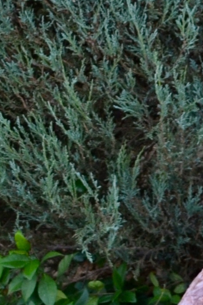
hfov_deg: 4.9
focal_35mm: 275
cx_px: -245
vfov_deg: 7.5
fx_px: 2327
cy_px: 135
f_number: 5.6
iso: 200
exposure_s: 1/200
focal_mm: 28
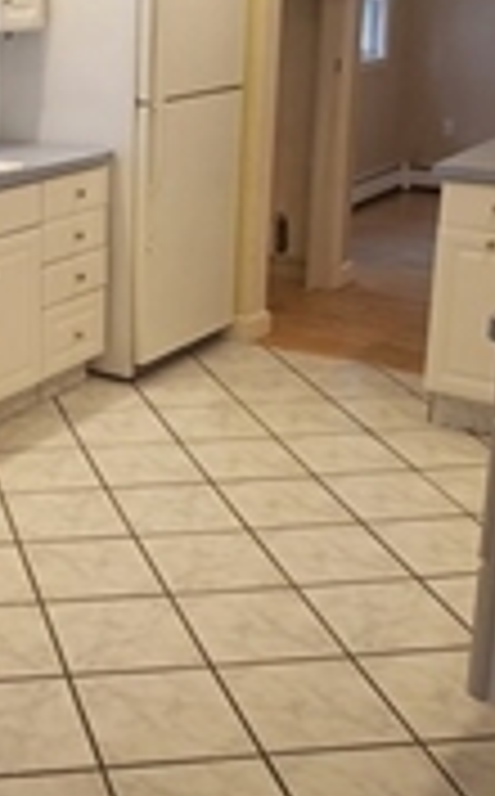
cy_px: 283
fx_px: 1170
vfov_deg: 37.3
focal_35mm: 54
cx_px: -36
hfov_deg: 22.6
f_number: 2.4
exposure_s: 1/60
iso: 160
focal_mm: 4.3
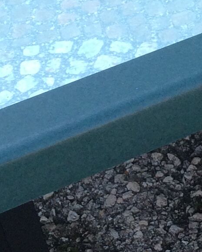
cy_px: -65
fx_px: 1188
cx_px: 407
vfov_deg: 11.8
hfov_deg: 9.1
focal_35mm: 159
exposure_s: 1/100
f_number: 2.2
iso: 50
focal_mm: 4.15
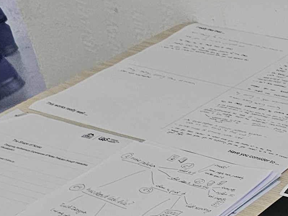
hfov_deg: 14.4
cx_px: 571
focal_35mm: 115
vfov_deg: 12.8
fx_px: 957
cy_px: 174
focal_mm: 6.3
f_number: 1.7
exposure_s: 1/50
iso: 800
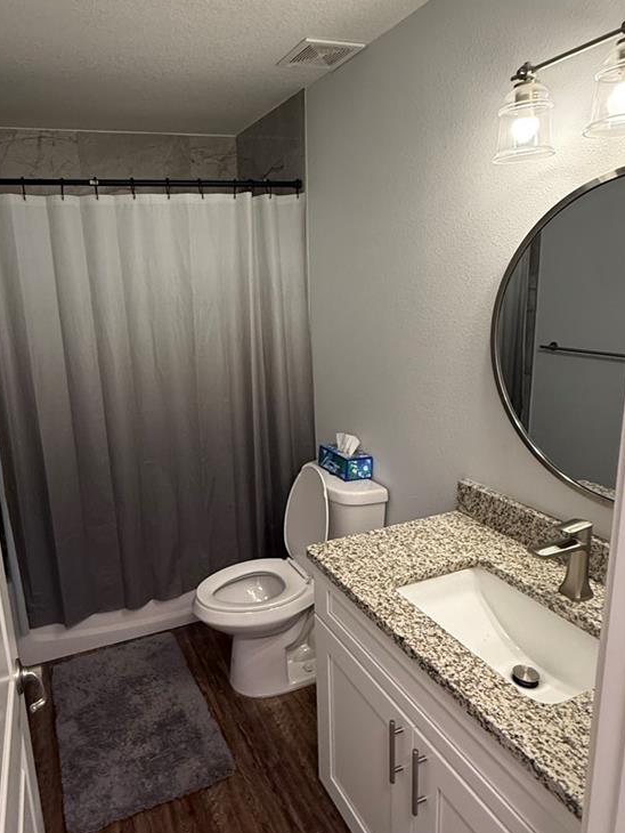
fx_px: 553
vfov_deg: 73.9
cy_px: 402
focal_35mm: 23
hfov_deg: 58.1
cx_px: 228
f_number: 2.2
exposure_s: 1/120
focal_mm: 2.22
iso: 250
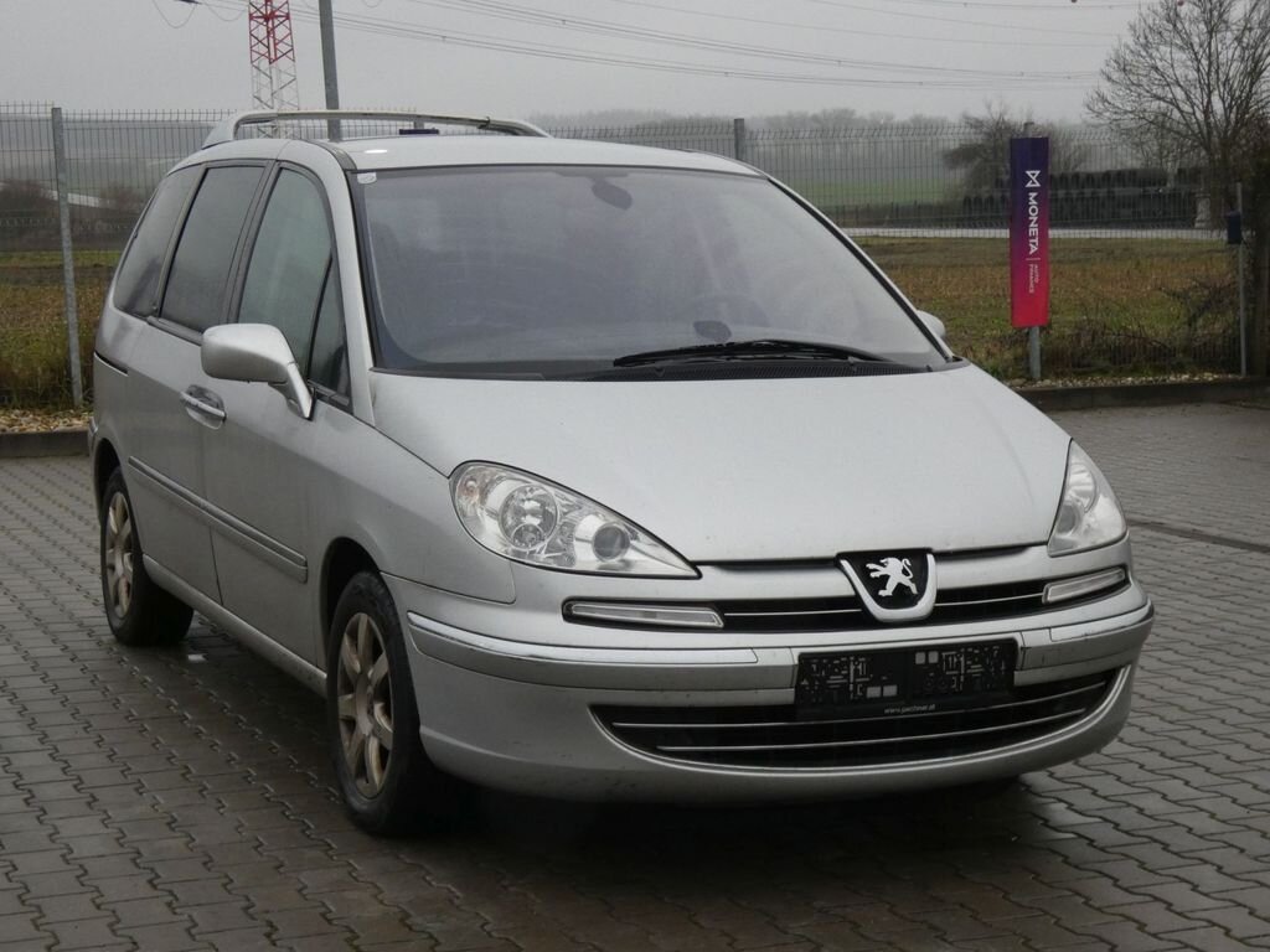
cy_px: 476
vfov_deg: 23.3
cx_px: 635
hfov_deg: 30.7
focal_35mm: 63
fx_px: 2311
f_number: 5.6
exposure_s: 1/80
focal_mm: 11.3
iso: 250
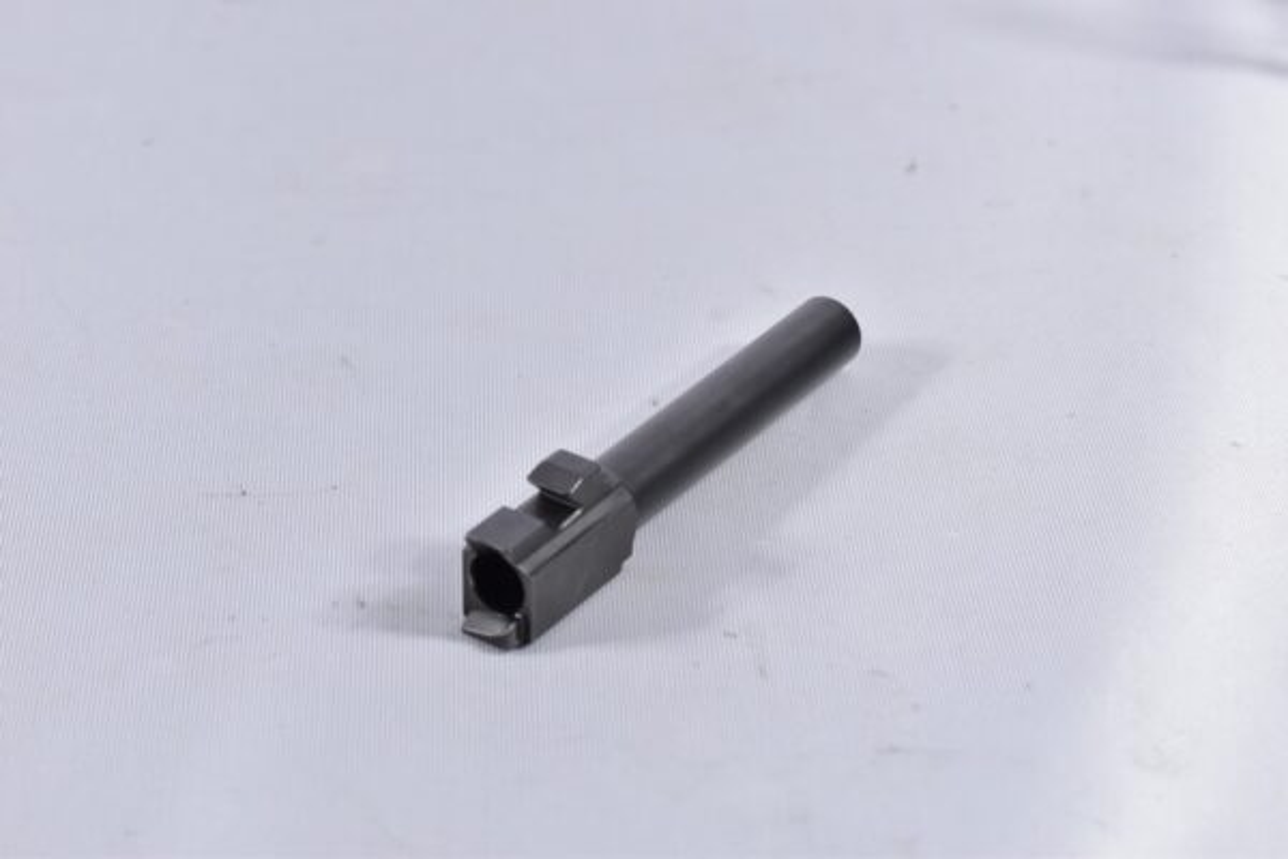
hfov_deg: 24.6
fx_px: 2951
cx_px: 644
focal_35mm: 82
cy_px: 430
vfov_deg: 16.6
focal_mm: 55
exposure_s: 1/50
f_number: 5.6
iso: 640
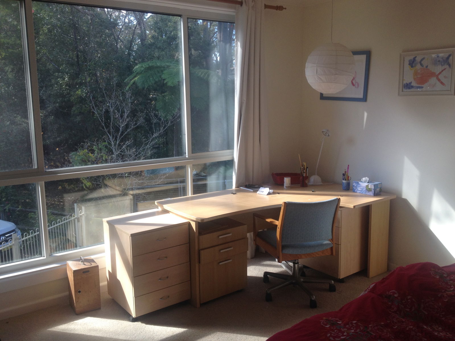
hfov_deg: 52.6
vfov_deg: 40.7
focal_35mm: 35
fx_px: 460
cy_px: 170
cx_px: 228
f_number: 2.4
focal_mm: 4.28
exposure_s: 1/176
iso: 50
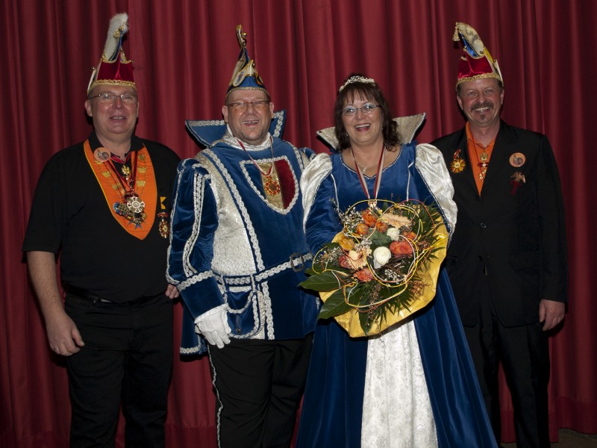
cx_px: 298
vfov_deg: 41.8
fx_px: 586
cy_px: 224
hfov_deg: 54.0
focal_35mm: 34
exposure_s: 1/30
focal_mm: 17
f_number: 3.8
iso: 100
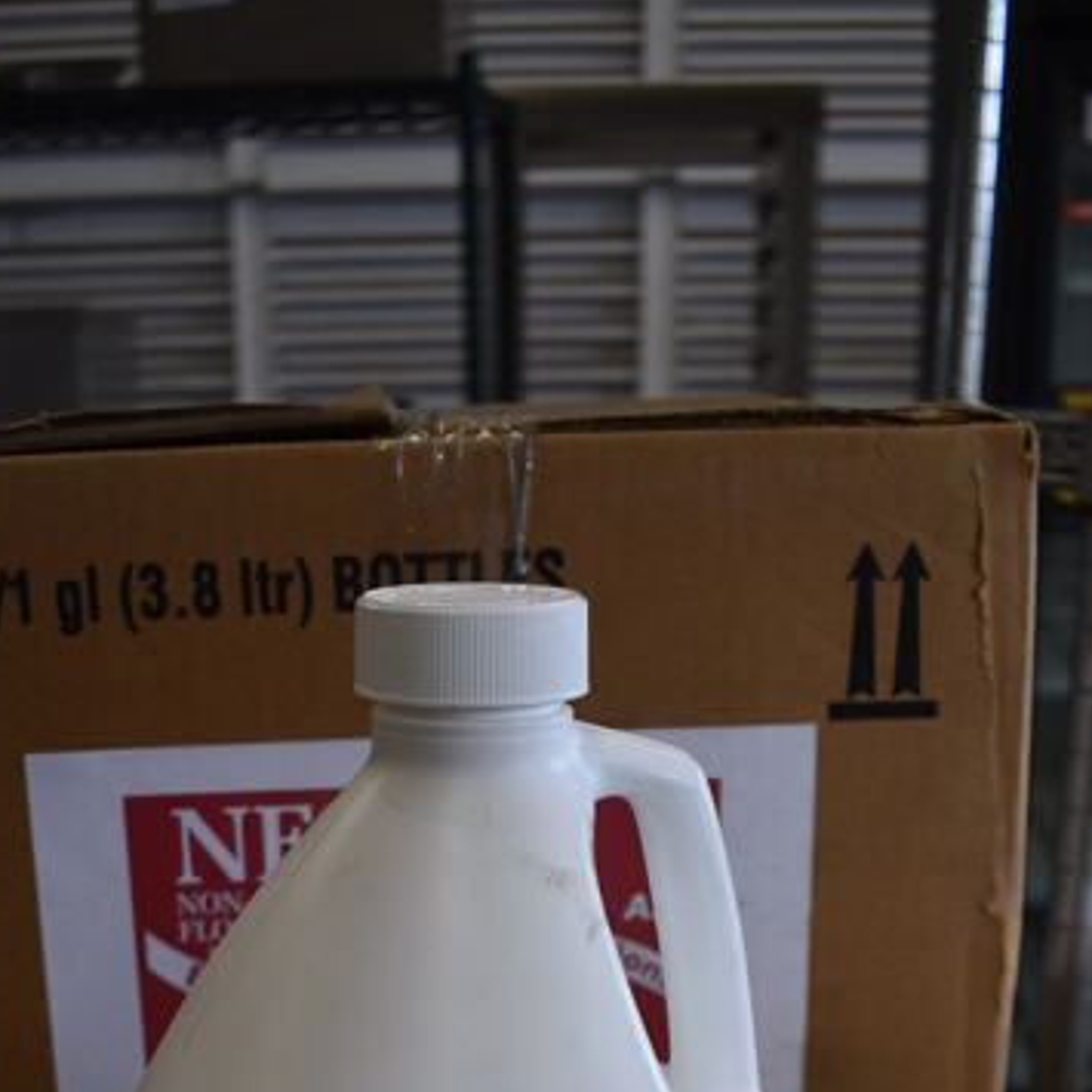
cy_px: 1395
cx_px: 455
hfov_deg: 29.0
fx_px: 2106
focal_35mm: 59
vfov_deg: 25.3
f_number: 3.5
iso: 560
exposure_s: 1/250
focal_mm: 18
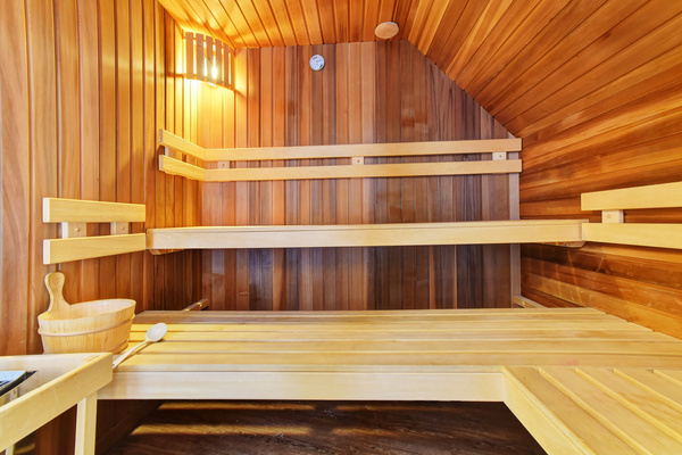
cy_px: 228
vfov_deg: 77.3
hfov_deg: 100.4
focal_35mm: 15
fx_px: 284
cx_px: 341
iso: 200
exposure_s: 3
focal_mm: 10
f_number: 9
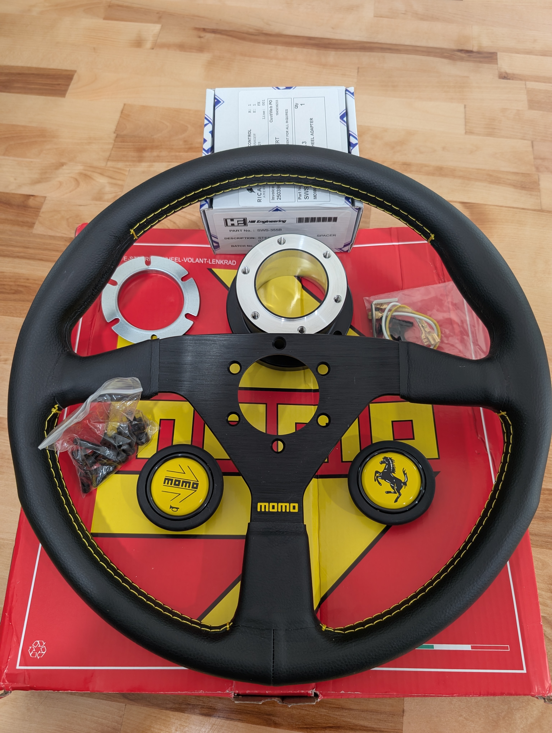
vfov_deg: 71.5
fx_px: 509
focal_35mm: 24
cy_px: 366
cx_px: 276
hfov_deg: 56.9
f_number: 1.68
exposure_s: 1/24
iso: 53
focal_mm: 6.9
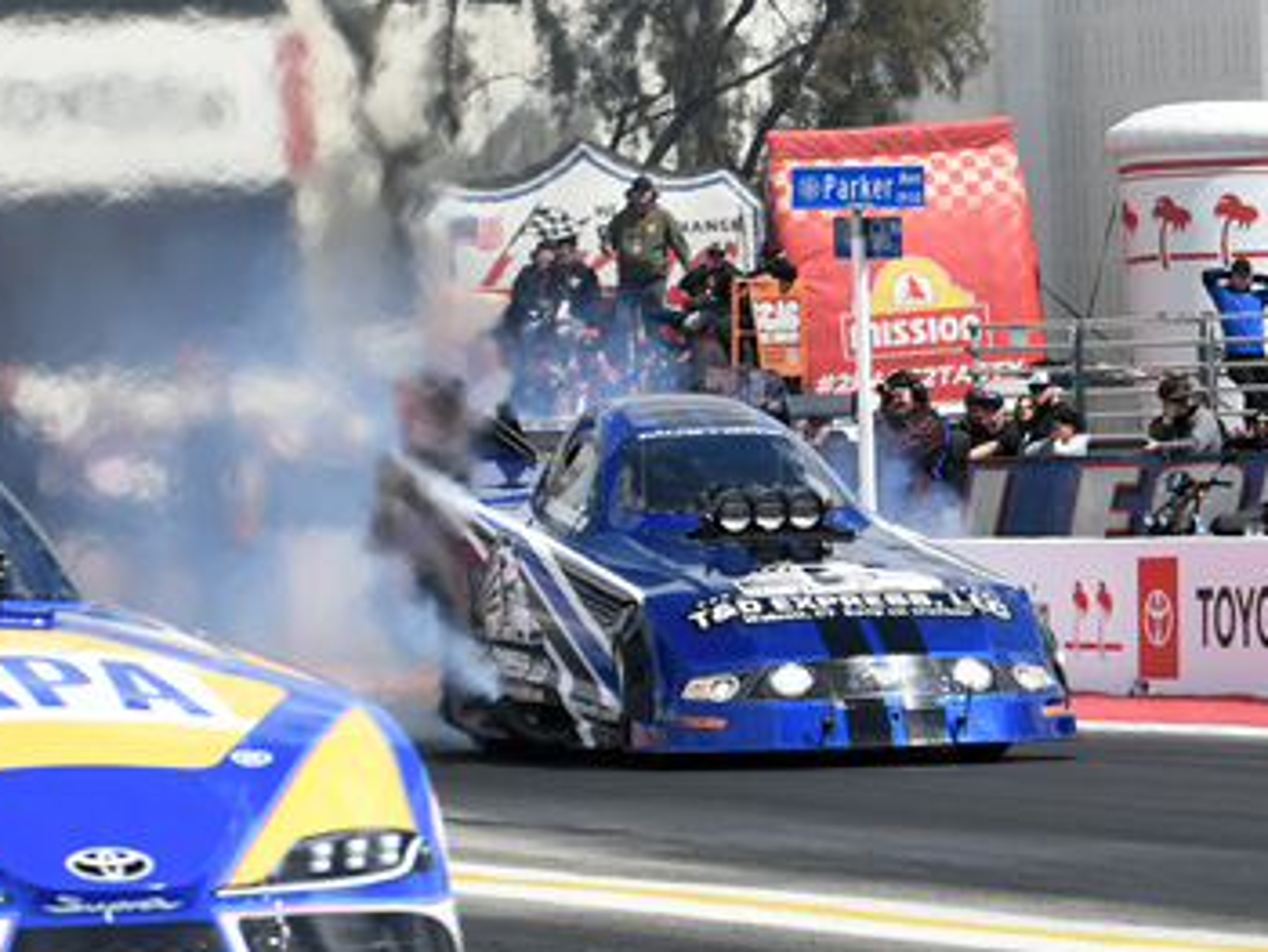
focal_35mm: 210
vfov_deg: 7.1
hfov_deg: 9.4
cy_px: 561
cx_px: 446
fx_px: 7698
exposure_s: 1/1000
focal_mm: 102
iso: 160
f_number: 5.6
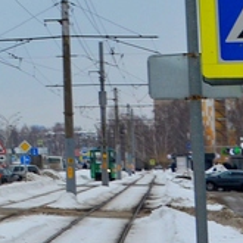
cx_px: -578
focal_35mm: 223
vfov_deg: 7.7
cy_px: -82
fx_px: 1771
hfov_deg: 6.8
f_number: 7.1
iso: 100
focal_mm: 24
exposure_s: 1/200
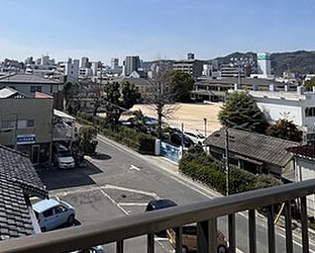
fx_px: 243
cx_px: 92
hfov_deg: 63.4
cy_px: 44
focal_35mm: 26
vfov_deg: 50.9
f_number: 1.8
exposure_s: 1/3650
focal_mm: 1.57
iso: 32
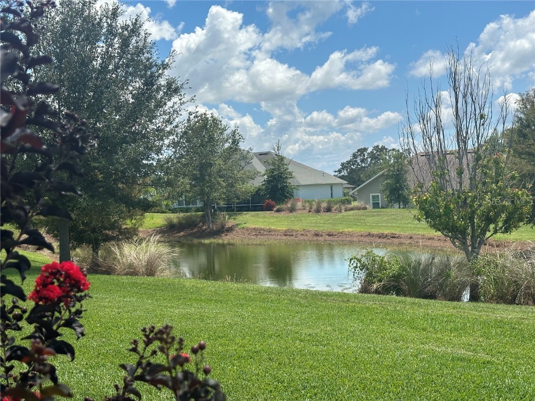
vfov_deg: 30.3
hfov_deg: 39.7
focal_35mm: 48
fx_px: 742
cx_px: 268
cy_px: 200
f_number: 1.78
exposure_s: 1/4566
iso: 64
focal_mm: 6.86
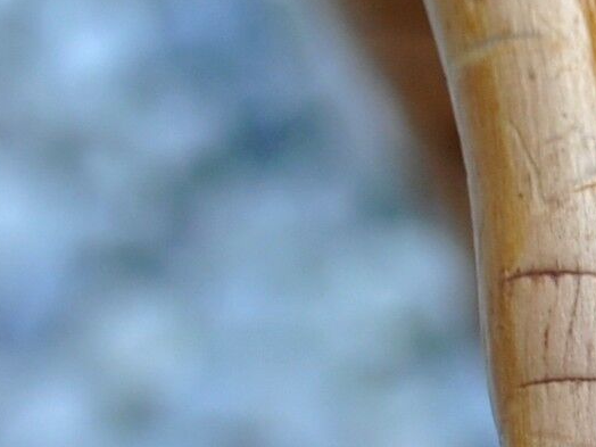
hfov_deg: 4.9
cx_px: 2176
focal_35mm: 377
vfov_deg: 3.9
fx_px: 6491
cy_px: 66
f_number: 6.3
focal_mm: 32
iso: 200
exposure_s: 1/160
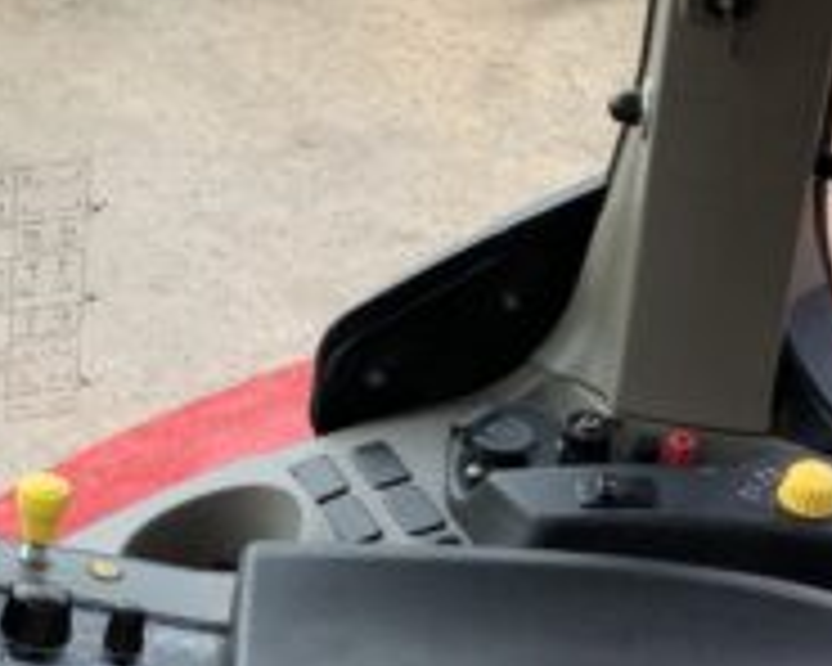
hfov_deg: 19.3
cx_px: 112
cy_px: 500
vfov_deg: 15.6
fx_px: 2413
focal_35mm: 98
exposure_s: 1/122
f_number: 1.8
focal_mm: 3
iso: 50
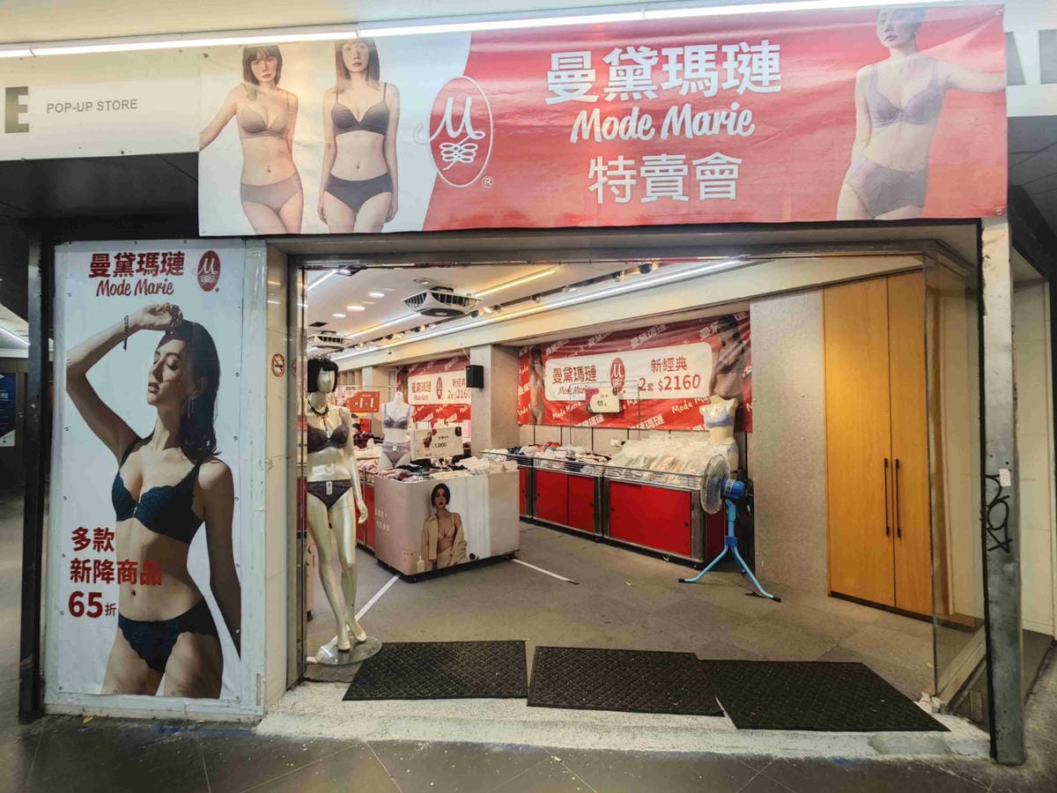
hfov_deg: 102.1
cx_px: 528
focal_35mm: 14
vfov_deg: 85.7
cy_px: 396
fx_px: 427
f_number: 1.8
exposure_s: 1/60
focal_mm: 2.03
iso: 100
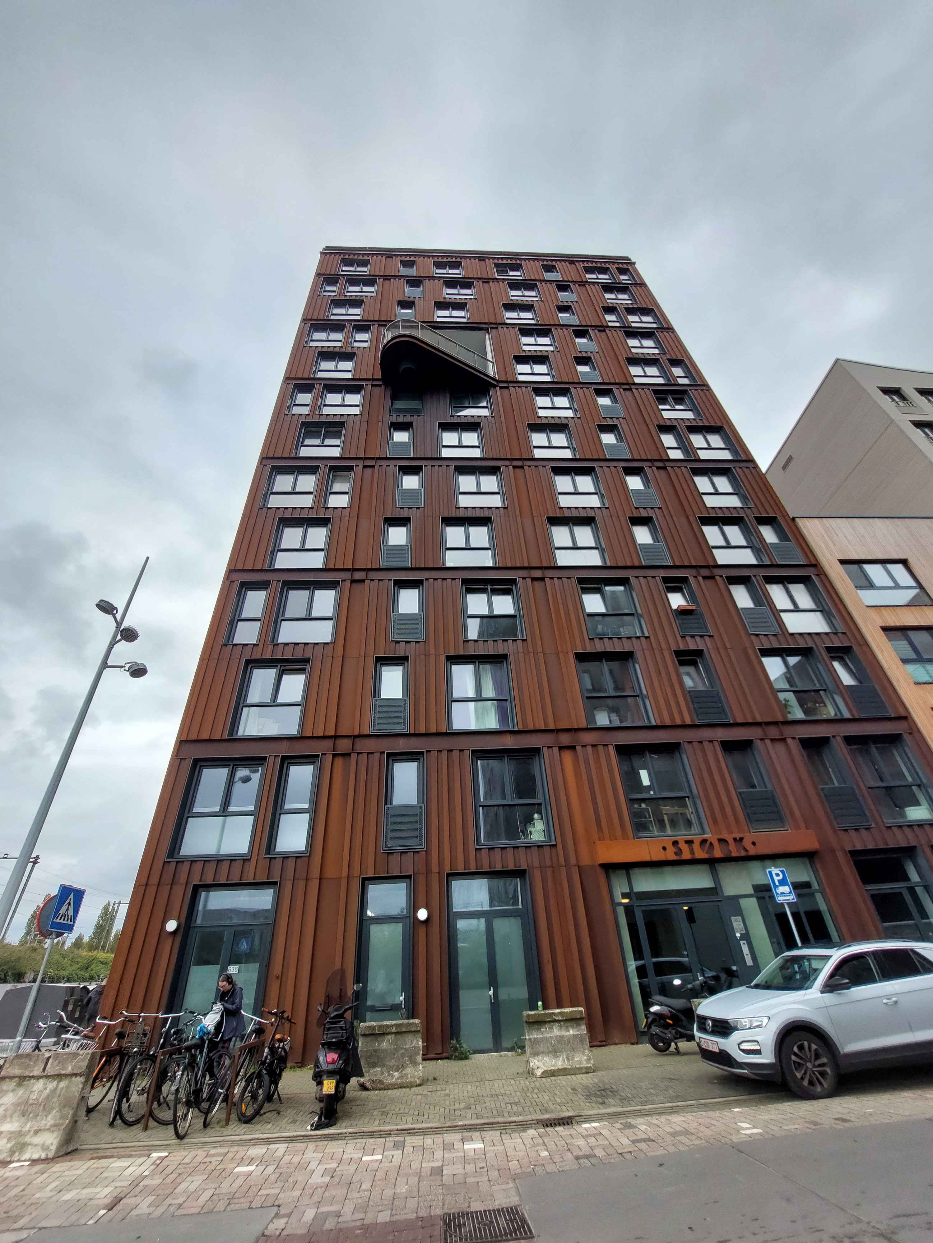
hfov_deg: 89.9
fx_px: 467
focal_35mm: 13
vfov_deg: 106.2
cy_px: 622
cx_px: 466
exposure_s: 1/597
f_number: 2.2
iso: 50
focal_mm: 1.74
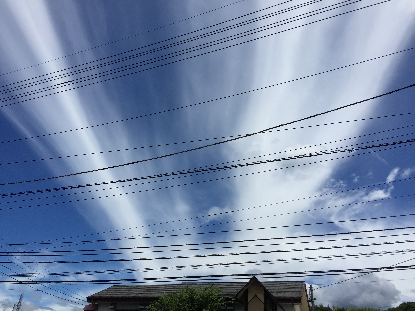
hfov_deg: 61.7
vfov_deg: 48.2
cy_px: 156
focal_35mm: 29
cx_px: 208
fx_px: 348
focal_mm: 4.15
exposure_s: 1/4950
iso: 32
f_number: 2.2
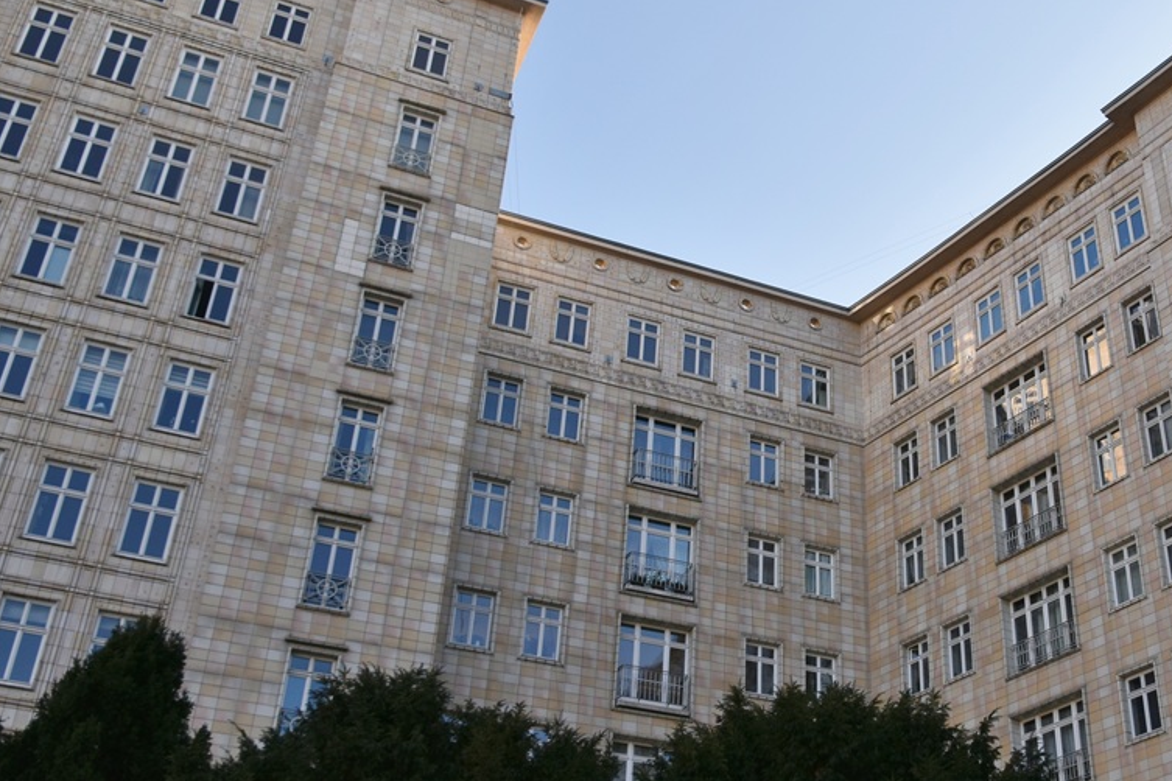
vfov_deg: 31.2
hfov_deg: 44.4
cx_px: 833
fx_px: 1400
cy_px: 361
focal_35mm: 43
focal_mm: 18
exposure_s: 1/320
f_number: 6.3
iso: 200
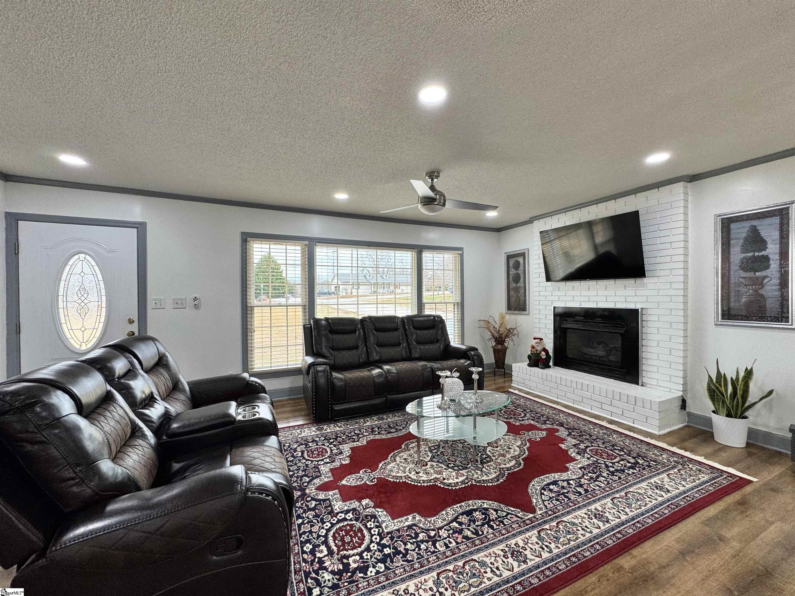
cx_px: 398
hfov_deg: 102.1
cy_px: 298
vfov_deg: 85.7
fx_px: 322
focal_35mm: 14
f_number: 2.2
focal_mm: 2.22
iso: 100
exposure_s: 1/120
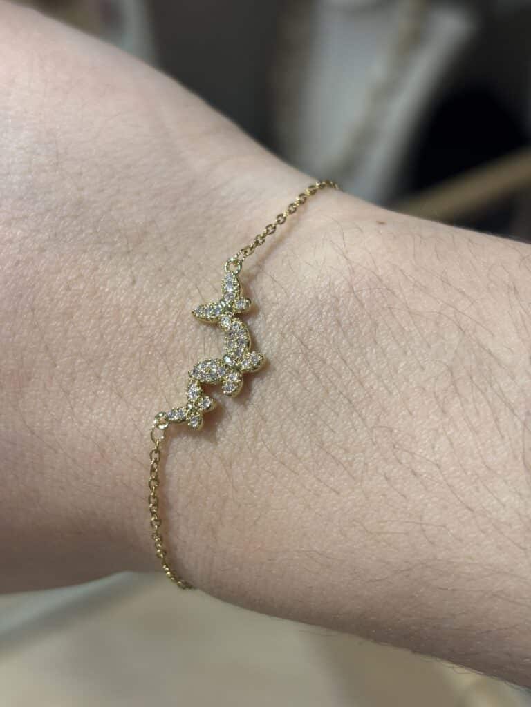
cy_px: 354
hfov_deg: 28.0
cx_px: 266
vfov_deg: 36.8
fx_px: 1064
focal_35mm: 52
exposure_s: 1/100
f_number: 1.6
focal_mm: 5.96
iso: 40
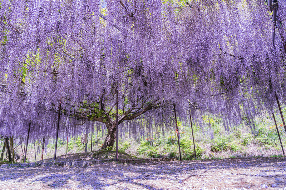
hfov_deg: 73.8
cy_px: 95
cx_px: 143
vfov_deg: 53.1
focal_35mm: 24
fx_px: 191
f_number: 8
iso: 200
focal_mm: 24
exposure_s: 1/80
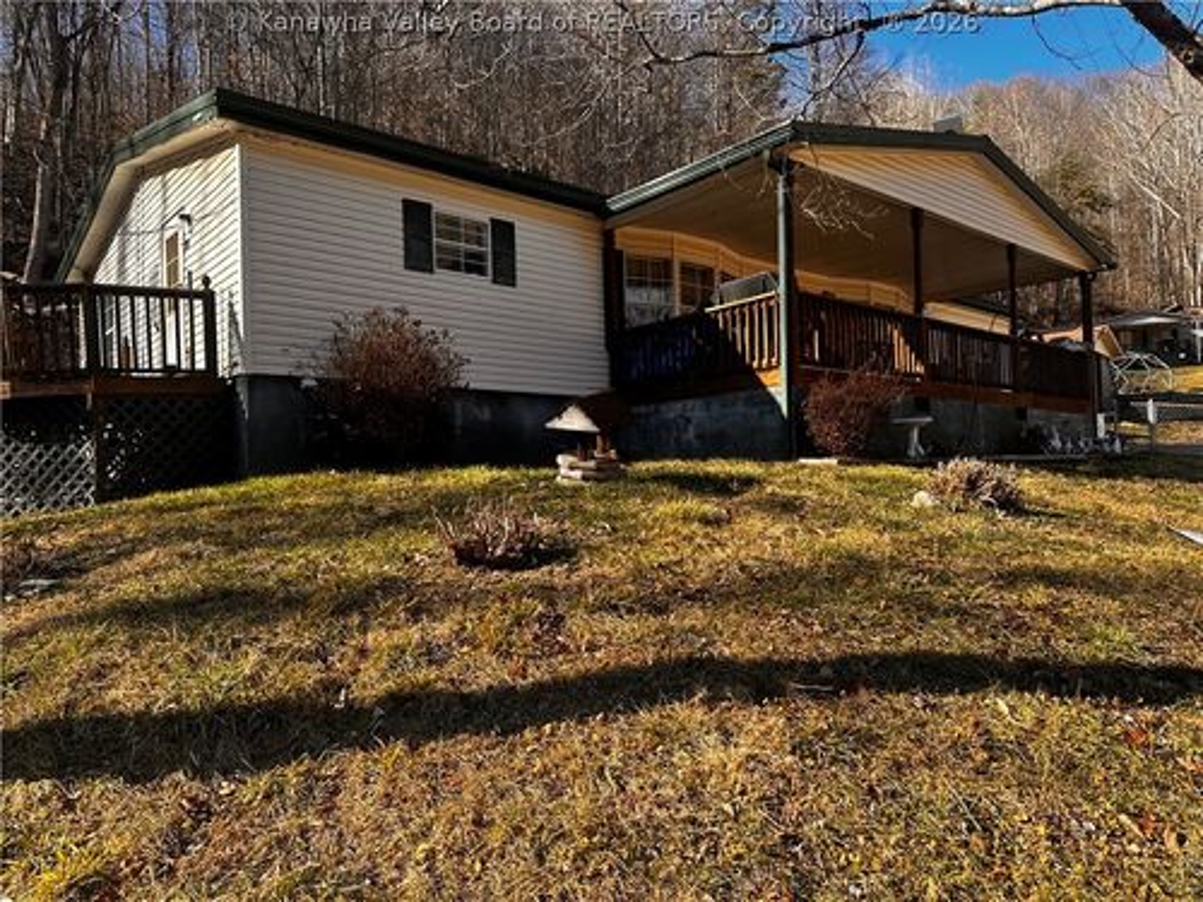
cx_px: 602
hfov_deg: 71.6
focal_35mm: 24
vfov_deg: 56.8
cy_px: 451
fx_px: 834
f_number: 1.78
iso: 80
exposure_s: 1/1019
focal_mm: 6.86
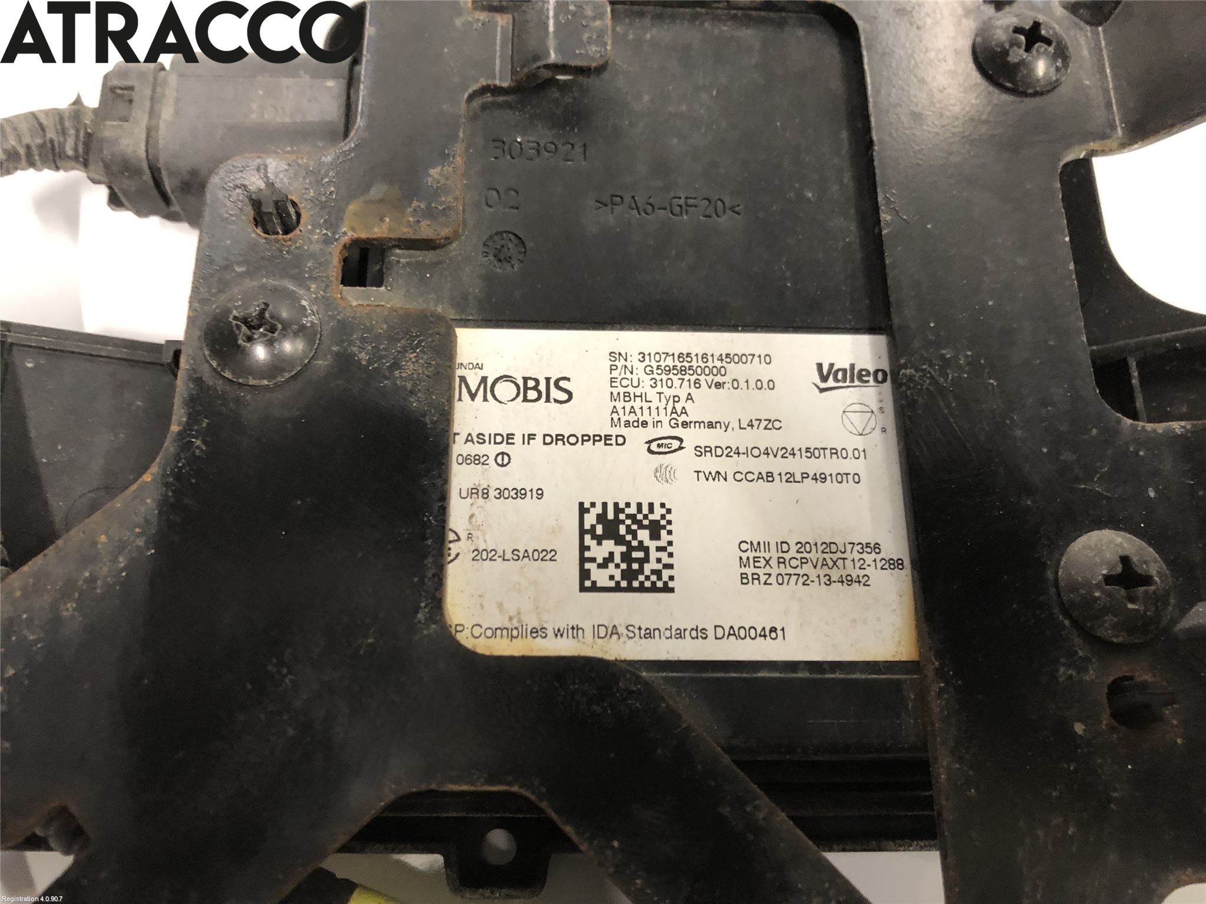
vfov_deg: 49.7
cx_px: 603
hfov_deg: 63.4
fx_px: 976
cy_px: 452
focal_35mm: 28
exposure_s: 1/11
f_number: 1.8
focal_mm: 3.99
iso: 100
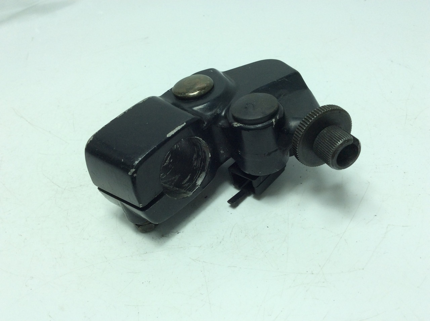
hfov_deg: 56.9
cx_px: 215
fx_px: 397
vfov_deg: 44.1
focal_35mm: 32
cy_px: 160
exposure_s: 1/417
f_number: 2.4
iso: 32
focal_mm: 3.3
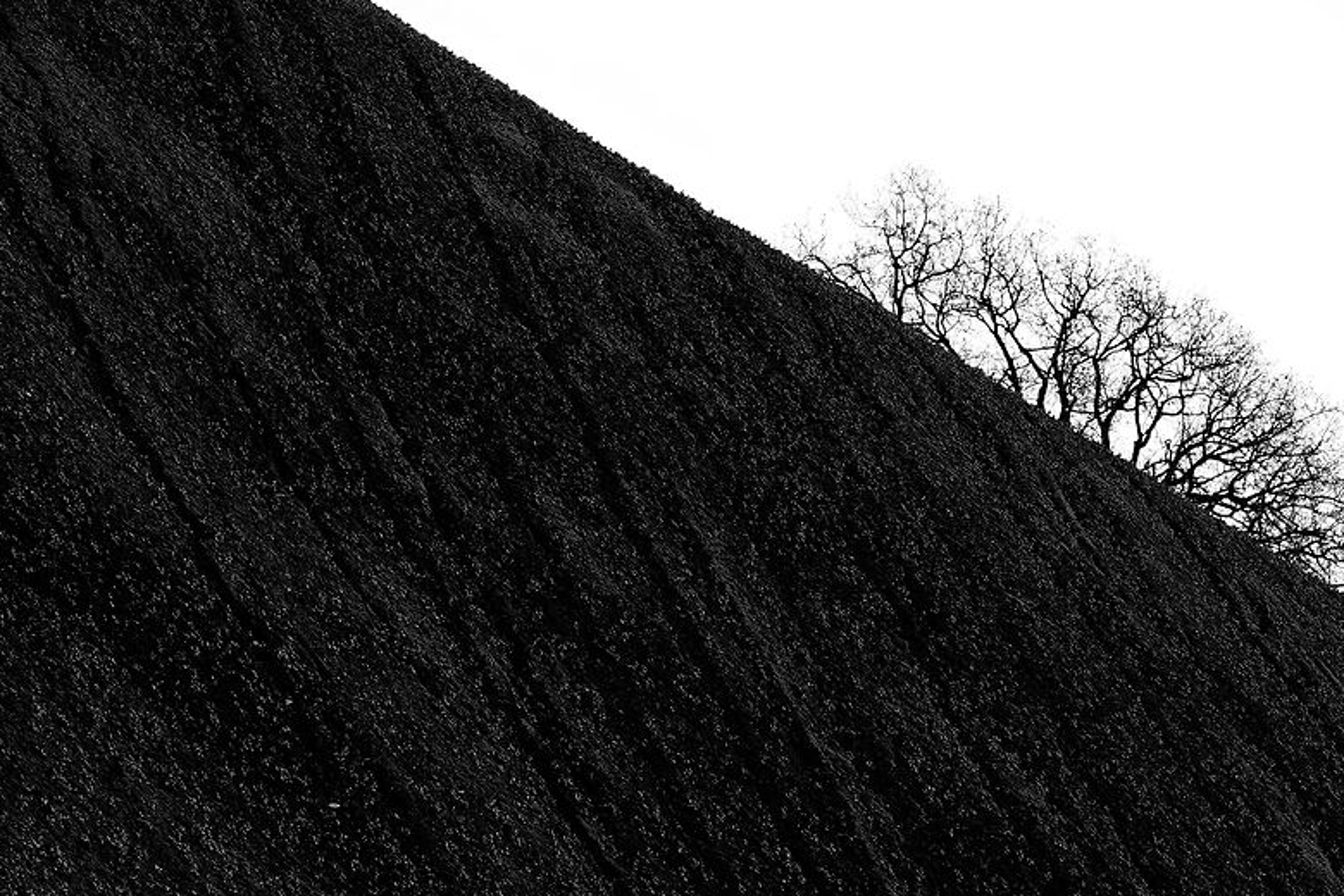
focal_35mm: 323
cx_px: 1025
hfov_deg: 6.4
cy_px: 434
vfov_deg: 4.3
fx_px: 12058
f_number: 4
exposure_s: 1/160
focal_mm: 105
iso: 50
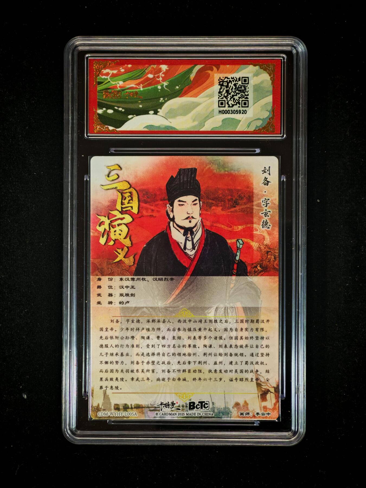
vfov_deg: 22.8
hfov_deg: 17.2
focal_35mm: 86
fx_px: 1212
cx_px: 183
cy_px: 244
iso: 250
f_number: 2.4
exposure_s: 1/33
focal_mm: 8.67
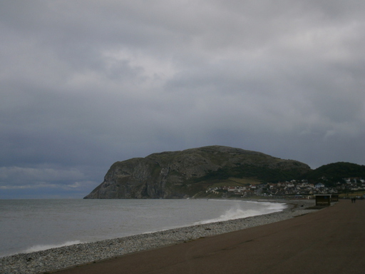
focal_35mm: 73
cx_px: 182
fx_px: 770
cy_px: 137
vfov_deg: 20.2
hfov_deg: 26.7
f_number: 12
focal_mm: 13
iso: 80
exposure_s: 1/160
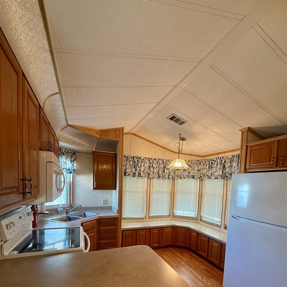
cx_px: 145
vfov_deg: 80.7
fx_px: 159
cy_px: 195
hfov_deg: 84.0
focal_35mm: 17
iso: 200
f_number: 2.2
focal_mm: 2.22
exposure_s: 1/60
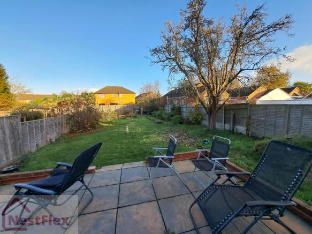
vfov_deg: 89.9
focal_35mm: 13
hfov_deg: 106.2
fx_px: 117
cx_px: 156
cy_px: 117
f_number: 2.2
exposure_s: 1/508
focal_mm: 1.74
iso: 50
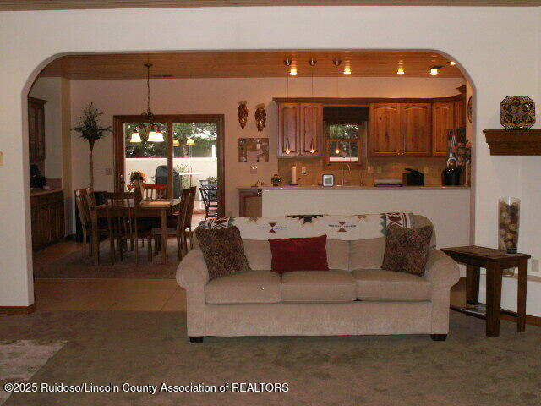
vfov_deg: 36.8
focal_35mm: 39
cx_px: 270
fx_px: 610
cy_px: 203
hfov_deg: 47.9
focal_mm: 6.47
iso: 160
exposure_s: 1/40
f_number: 2.8
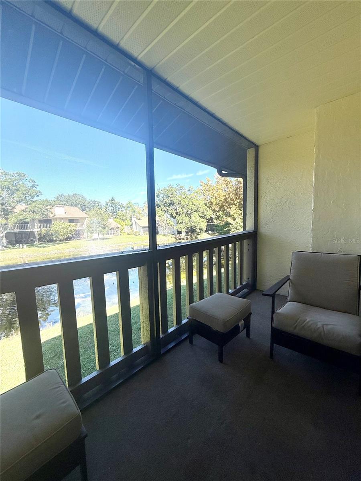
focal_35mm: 14
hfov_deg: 85.7
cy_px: 240
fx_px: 195
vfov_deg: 102.1
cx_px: 180
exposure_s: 1/430
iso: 64
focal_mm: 2.22
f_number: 2.2
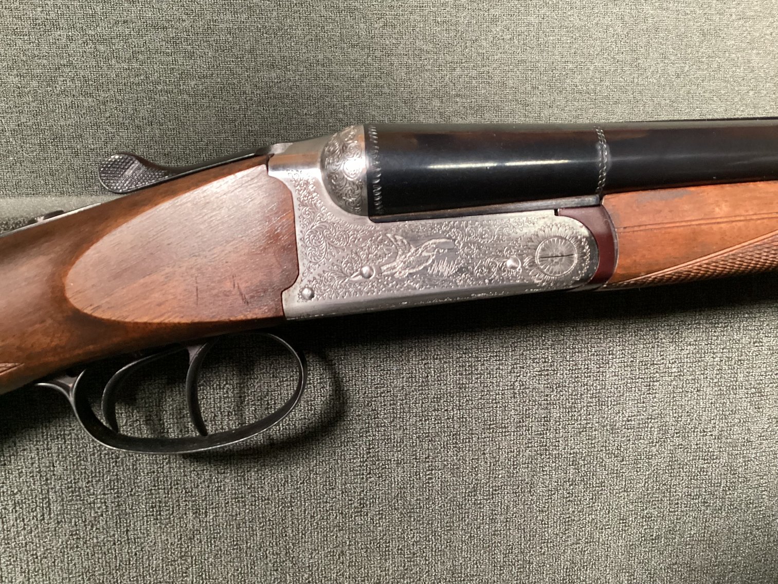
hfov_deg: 58.3
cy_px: 292
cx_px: 389
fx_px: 697
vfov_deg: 45.4
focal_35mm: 31
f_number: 2.4
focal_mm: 3.3
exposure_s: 1/30
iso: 400
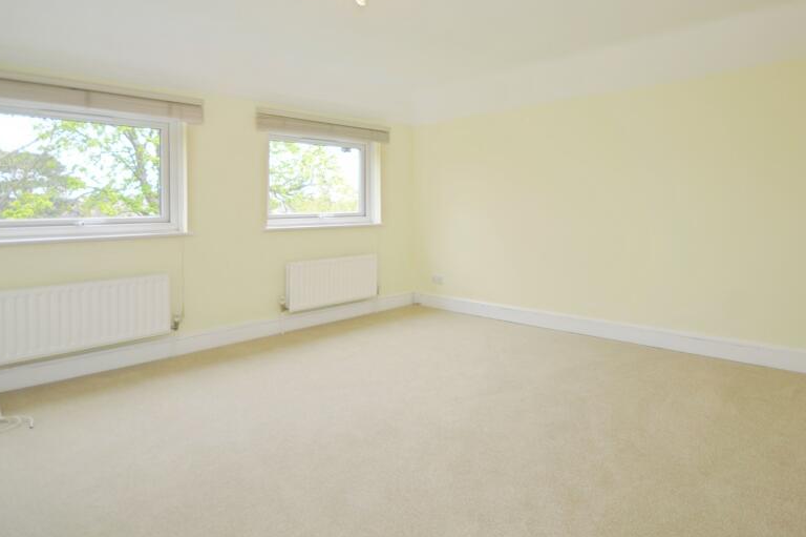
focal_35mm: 20
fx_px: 447
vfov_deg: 61.2
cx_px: 470
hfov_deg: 83.3
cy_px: 206
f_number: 5
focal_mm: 10
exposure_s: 1/60
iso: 250
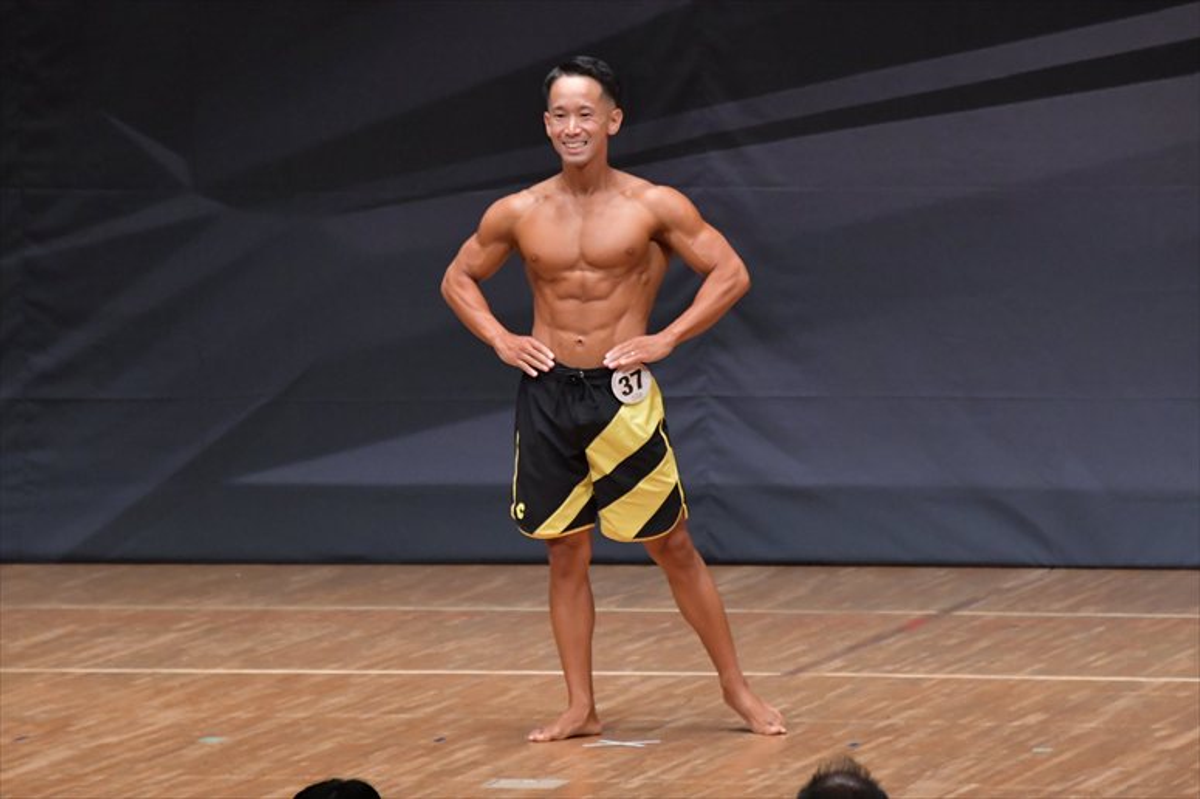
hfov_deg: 6.9
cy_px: 400
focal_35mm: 300
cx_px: 600
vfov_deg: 4.6
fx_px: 9995
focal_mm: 200
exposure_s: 1/400
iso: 6400
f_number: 5.6
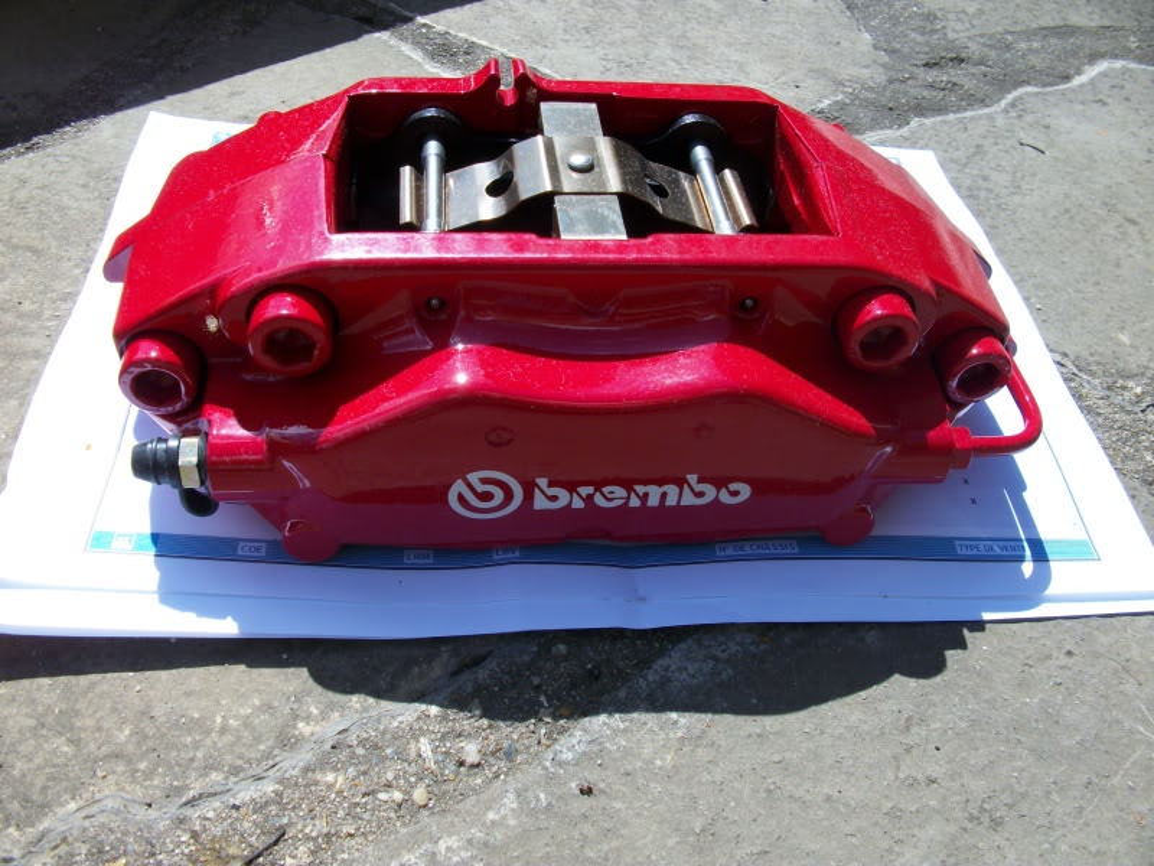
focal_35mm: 34
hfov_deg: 54.0
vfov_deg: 41.8
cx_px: 577
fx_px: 1133
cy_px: 433
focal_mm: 5.7
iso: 80
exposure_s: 1/293
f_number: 5.5
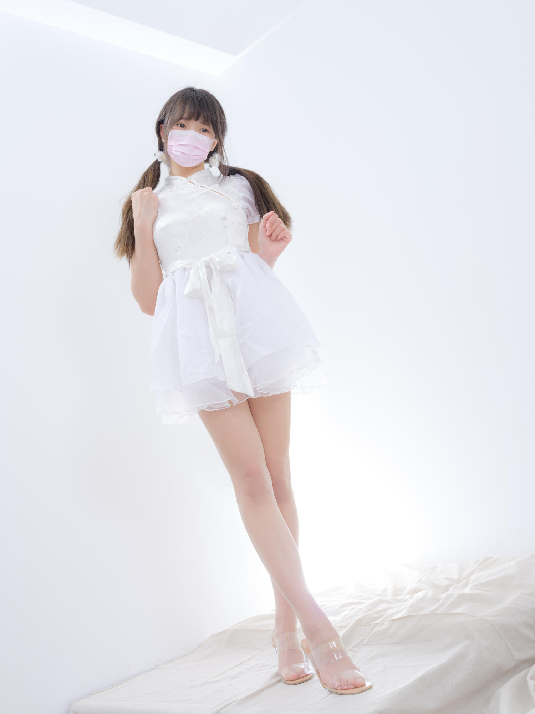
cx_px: 268
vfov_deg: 51.4
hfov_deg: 39.7
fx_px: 742
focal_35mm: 36
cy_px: 357
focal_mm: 45
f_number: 7.1
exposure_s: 1/60
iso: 100
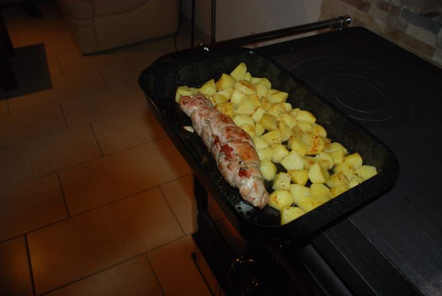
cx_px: 221
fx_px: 332
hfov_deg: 67.3
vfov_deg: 48.1
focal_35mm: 27
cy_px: 148
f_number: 4
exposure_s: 1/60
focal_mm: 18
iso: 400
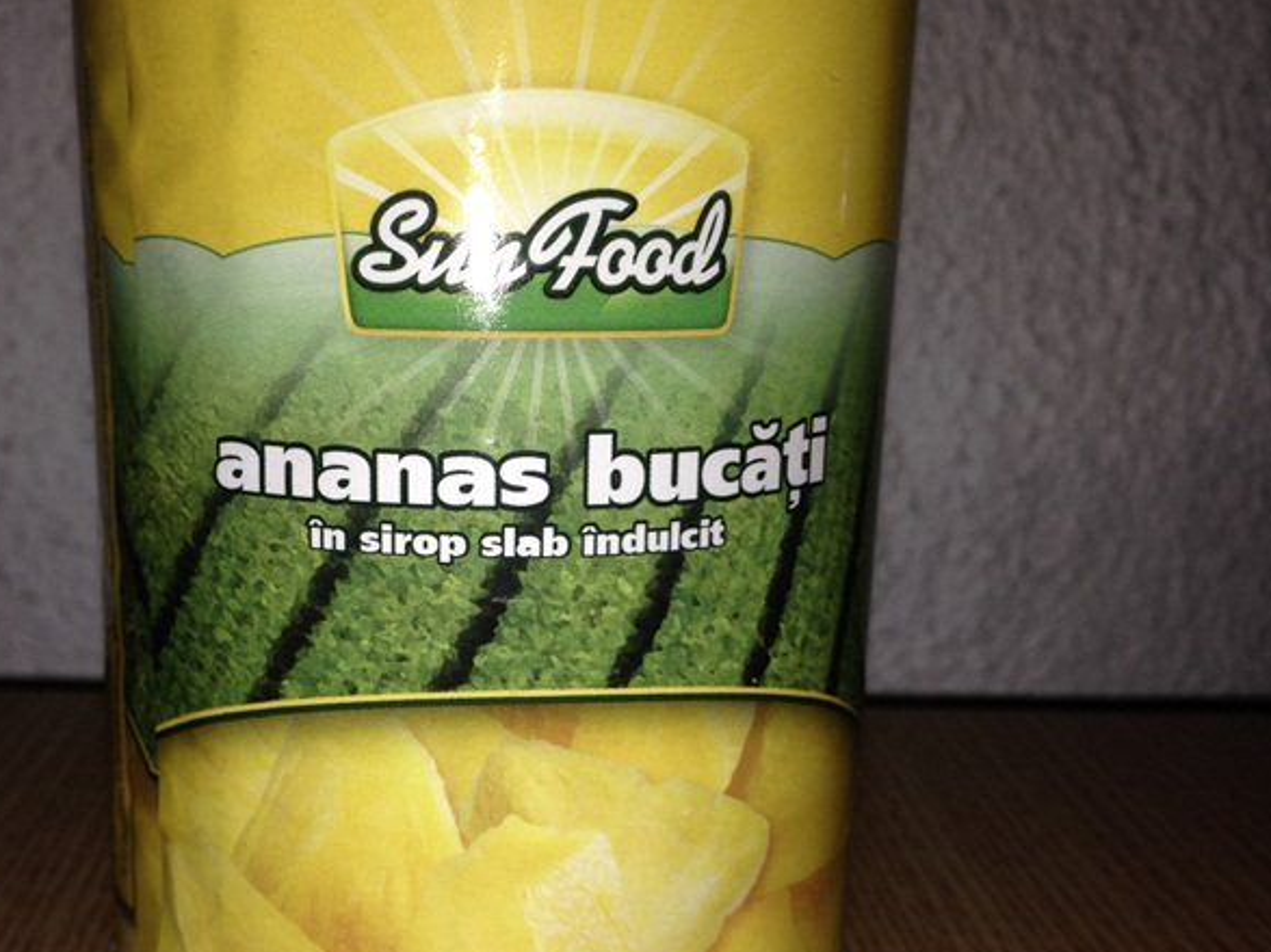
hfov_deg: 41.8
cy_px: 595
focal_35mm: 45
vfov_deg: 32.0
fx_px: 1652
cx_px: 489
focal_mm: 4.12
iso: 50
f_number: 2.4
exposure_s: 1/149
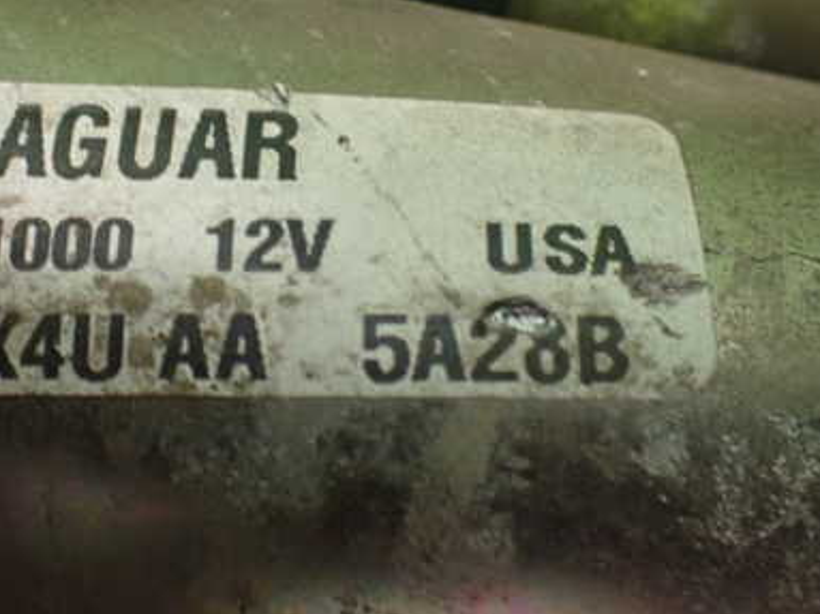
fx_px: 1113
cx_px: 332
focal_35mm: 47
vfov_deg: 30.7
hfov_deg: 40.3
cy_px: 222
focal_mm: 5.4
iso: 800
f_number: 2.3
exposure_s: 1/30
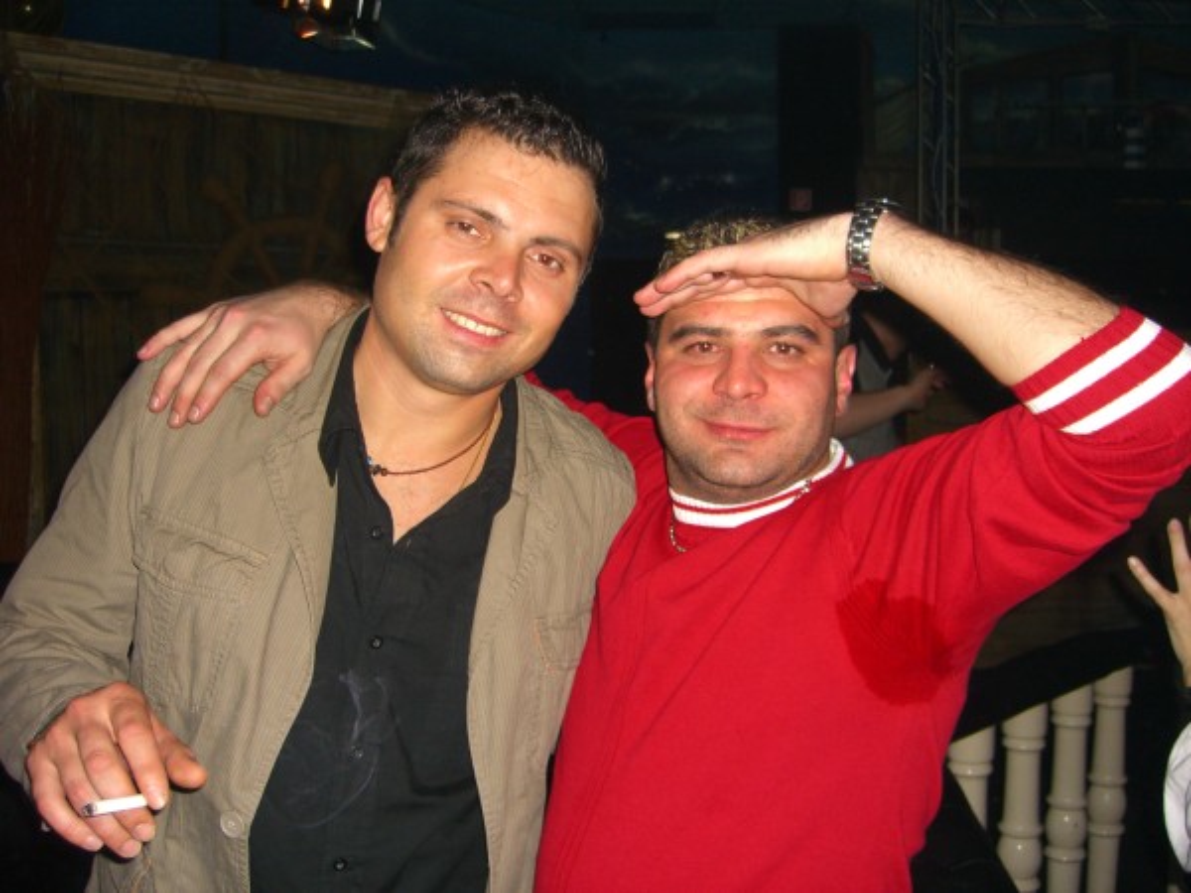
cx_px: 596
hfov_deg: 49.0
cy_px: 446
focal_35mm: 38
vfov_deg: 37.7
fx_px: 1307
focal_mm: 7.9
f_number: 2.8
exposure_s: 1/60
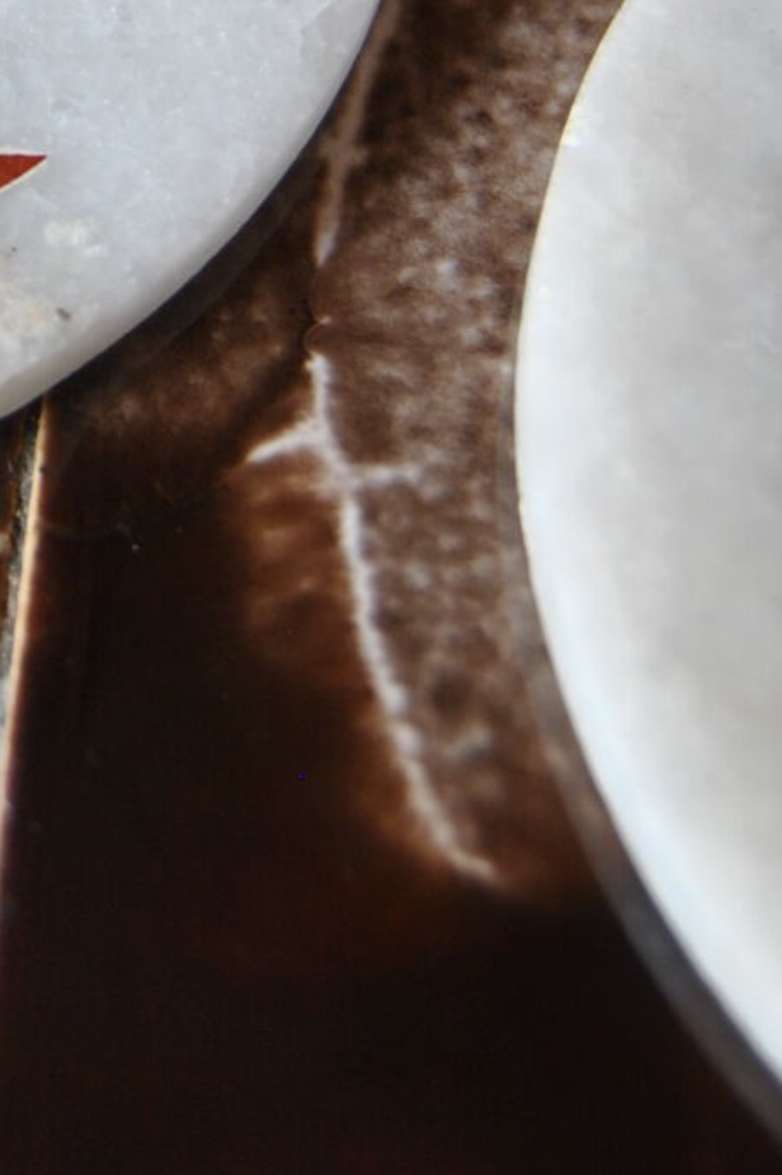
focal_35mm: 133
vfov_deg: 15.2
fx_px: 4352
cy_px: 78
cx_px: -271
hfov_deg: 10.0
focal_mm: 31
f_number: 4.2
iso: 200
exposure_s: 1/60
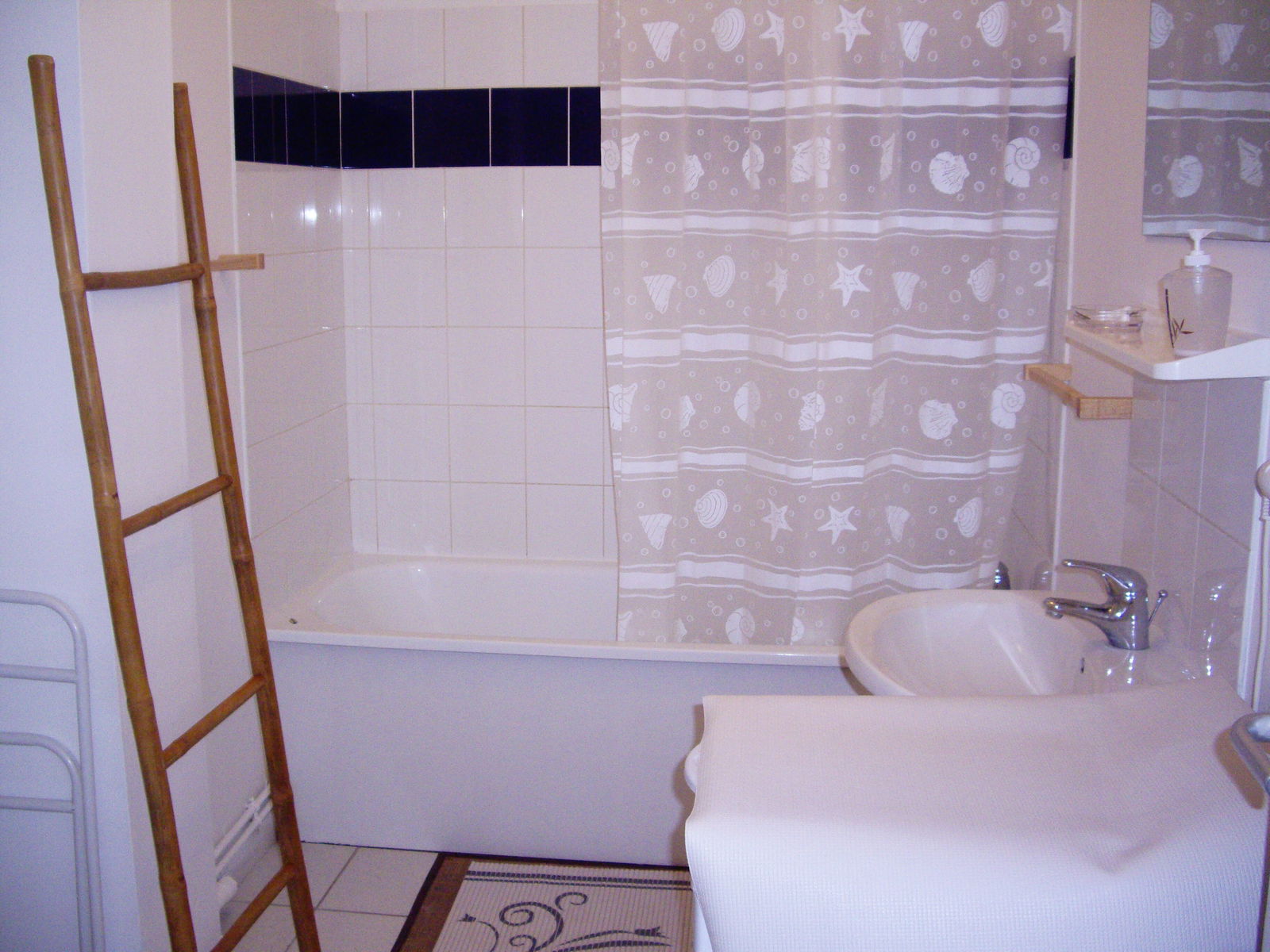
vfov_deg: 37.7
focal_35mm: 38
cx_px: 635
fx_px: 1394
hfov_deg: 49.0
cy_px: 476
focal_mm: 7.9
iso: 400
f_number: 2.8
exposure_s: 1/40
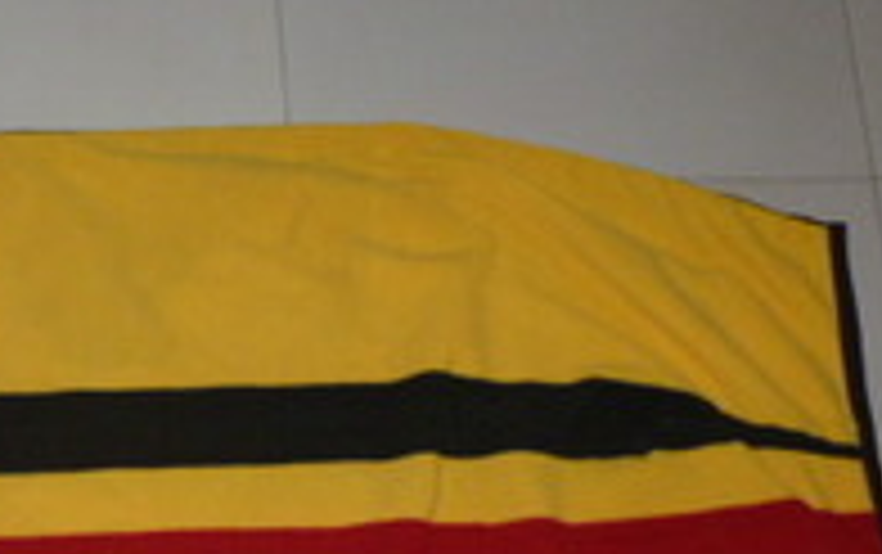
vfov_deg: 15.5
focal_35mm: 81
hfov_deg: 23.8
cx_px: -94
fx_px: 1949
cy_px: 682
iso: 160
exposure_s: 1/60
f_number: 3.5
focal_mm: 5.4
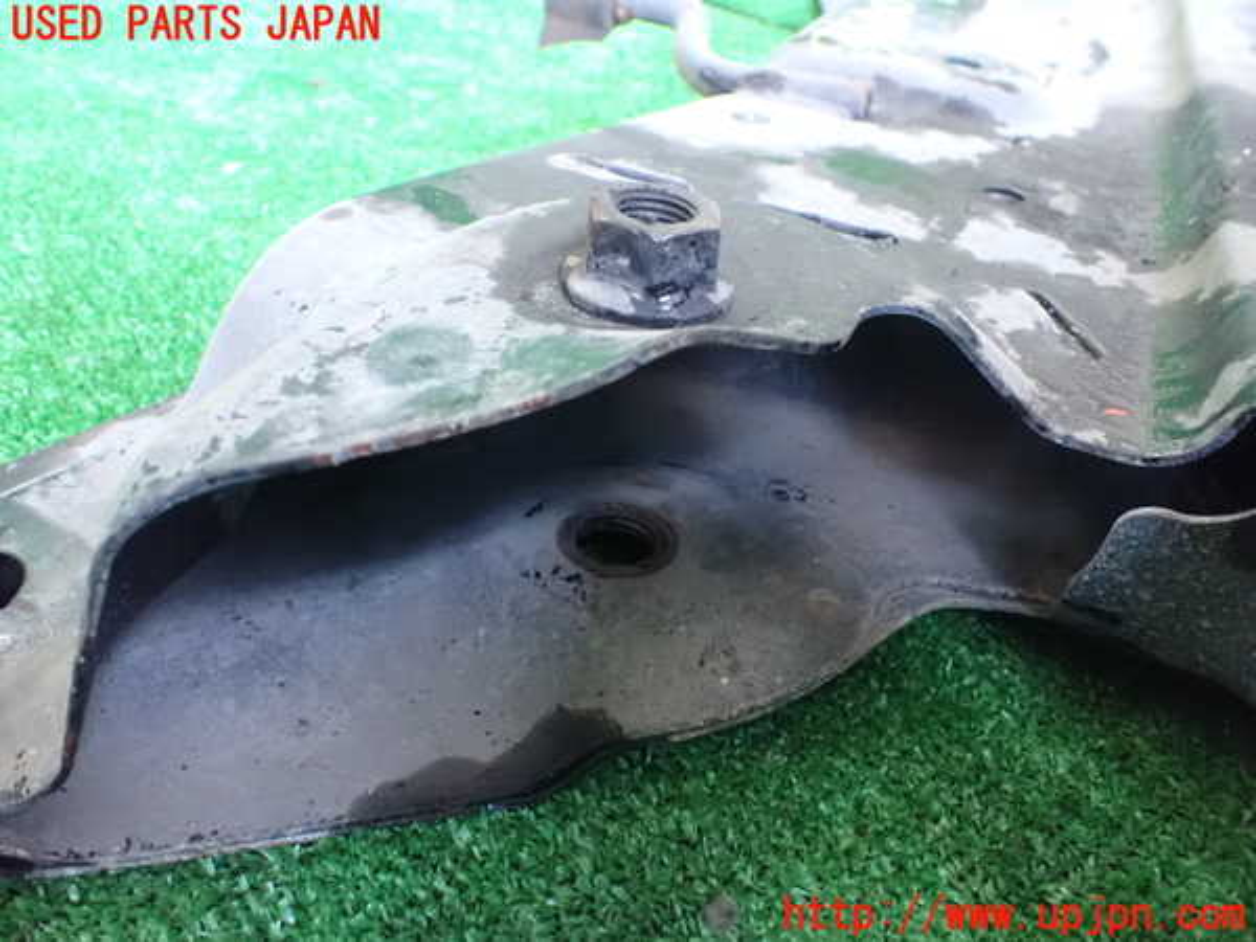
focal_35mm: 30
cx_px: 628
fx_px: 1089
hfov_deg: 60.0
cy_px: 471
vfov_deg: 46.8
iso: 1600
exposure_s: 1/15
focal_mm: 5.4
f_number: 2.3
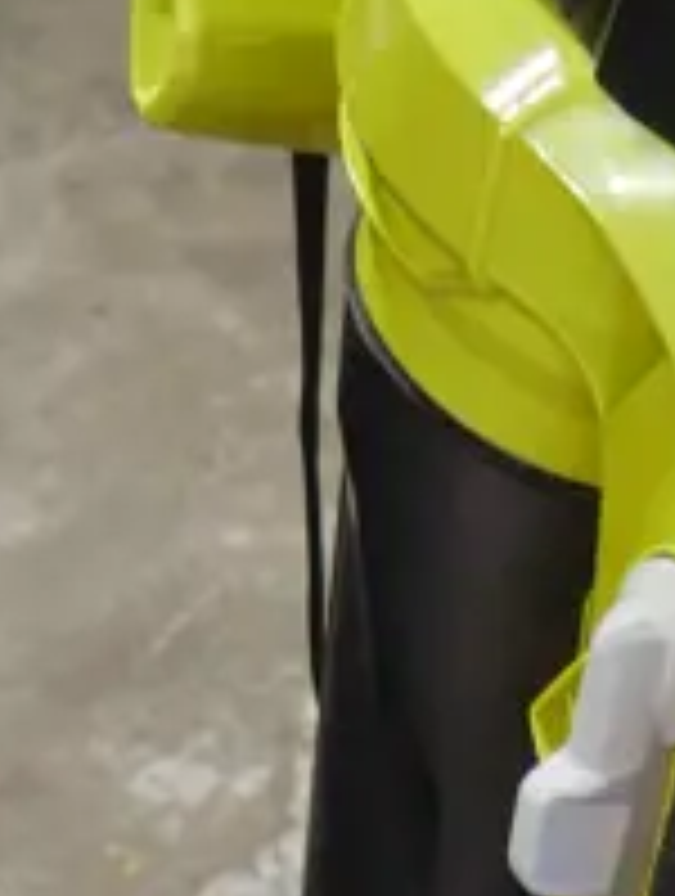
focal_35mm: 185
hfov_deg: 7.8
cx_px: 1204
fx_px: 4795
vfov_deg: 10.3
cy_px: 1328
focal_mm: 18
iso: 200
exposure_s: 1/60
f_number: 4
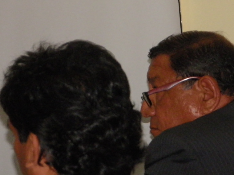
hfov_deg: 5.2
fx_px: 2596
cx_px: 143
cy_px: 112
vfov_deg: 3.9
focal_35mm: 384
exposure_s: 1/160
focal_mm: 41.1
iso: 320
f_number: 4.2
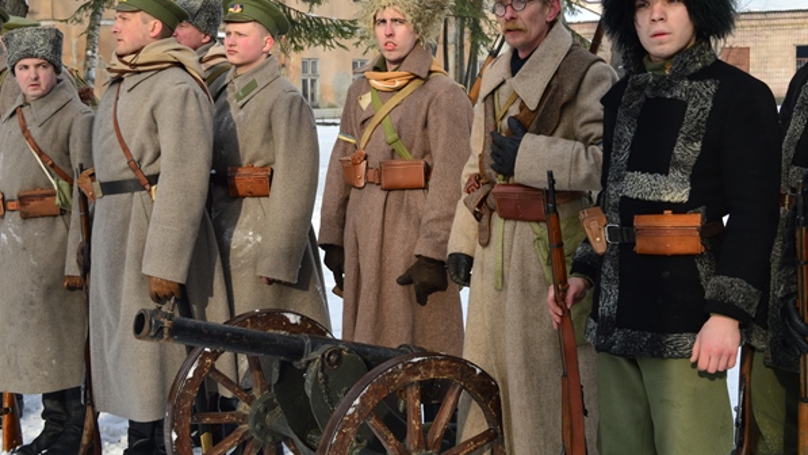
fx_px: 1286
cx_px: 403
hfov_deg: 34.9
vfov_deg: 20.0
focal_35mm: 60
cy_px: 193
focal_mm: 38
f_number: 8
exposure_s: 1/250
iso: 200
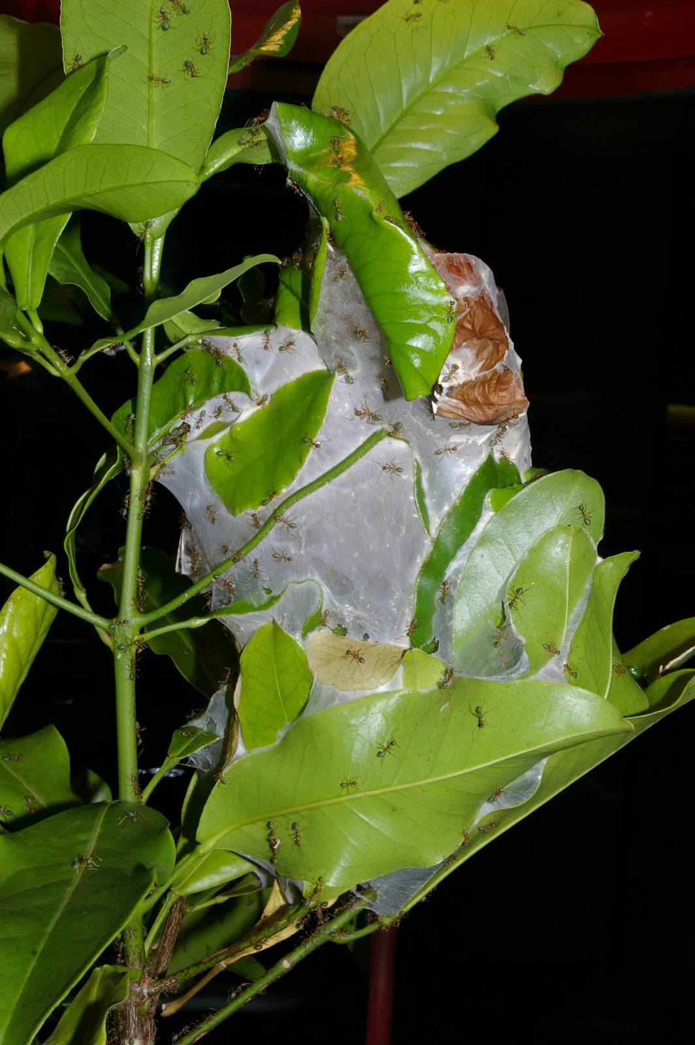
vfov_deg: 46.4
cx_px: 348
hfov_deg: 31.8
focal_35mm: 42
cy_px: 522
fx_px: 1218
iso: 400
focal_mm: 28
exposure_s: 1/45
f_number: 16
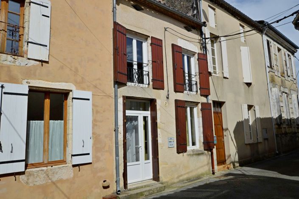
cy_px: 100
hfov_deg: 67.4
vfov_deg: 47.9
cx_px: 150
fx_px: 224
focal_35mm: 27
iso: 100
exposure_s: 1/400
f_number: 10
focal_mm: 18
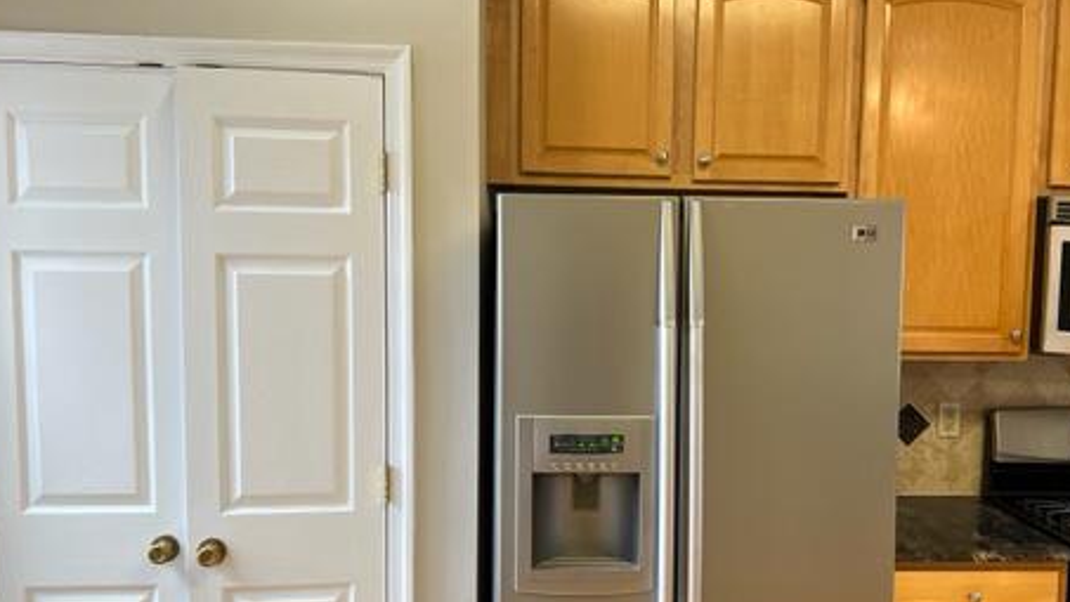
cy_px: 366
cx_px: 650
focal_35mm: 40
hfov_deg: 50.1
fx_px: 1135
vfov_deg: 29.6
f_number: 1.5
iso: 80
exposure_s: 1/120
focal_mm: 5.7
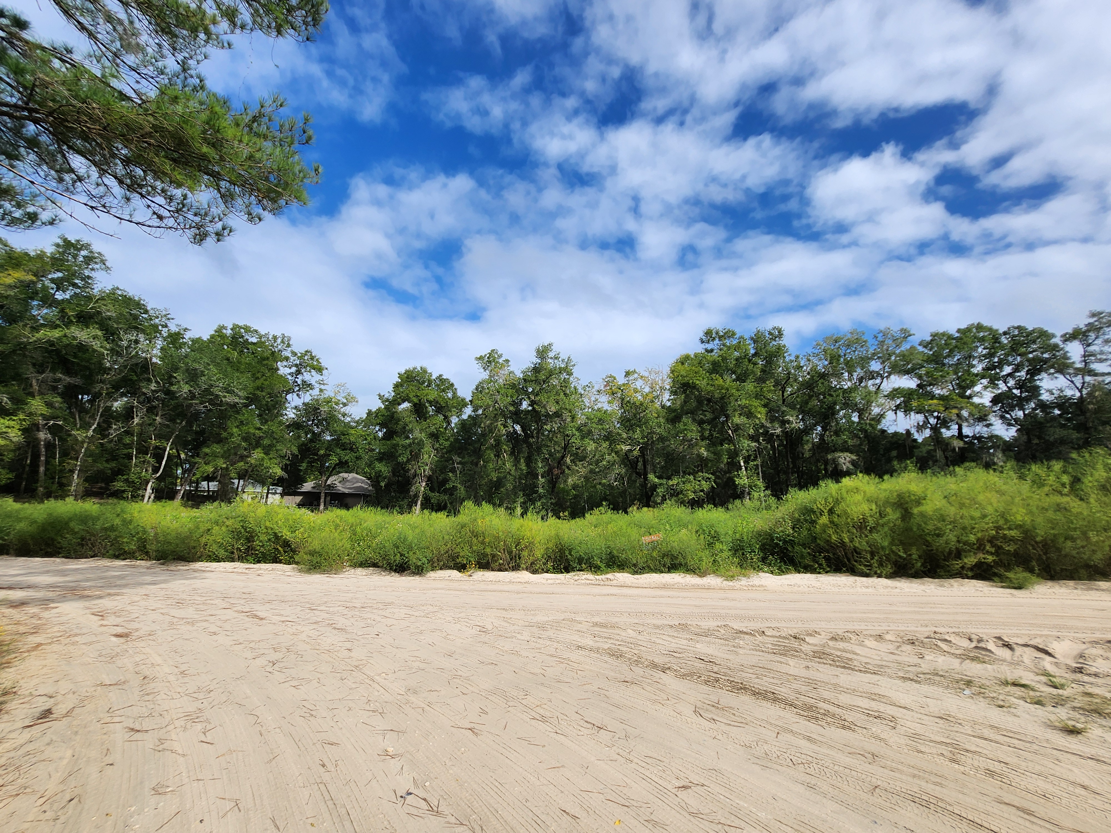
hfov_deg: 106.2
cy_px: 416
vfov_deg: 89.9
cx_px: 556
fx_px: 417
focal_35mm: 13
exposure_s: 1/1681
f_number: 2.2
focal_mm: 1.7
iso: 32
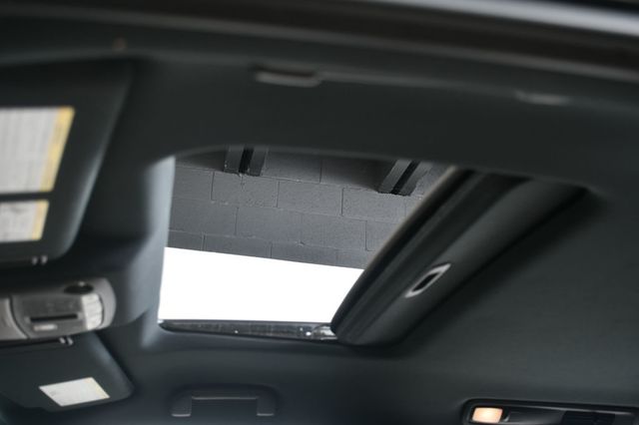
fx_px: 852
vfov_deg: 28.0
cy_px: 212
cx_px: 320
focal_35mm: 48
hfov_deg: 41.1
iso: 100
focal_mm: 32
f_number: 4
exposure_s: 1/160
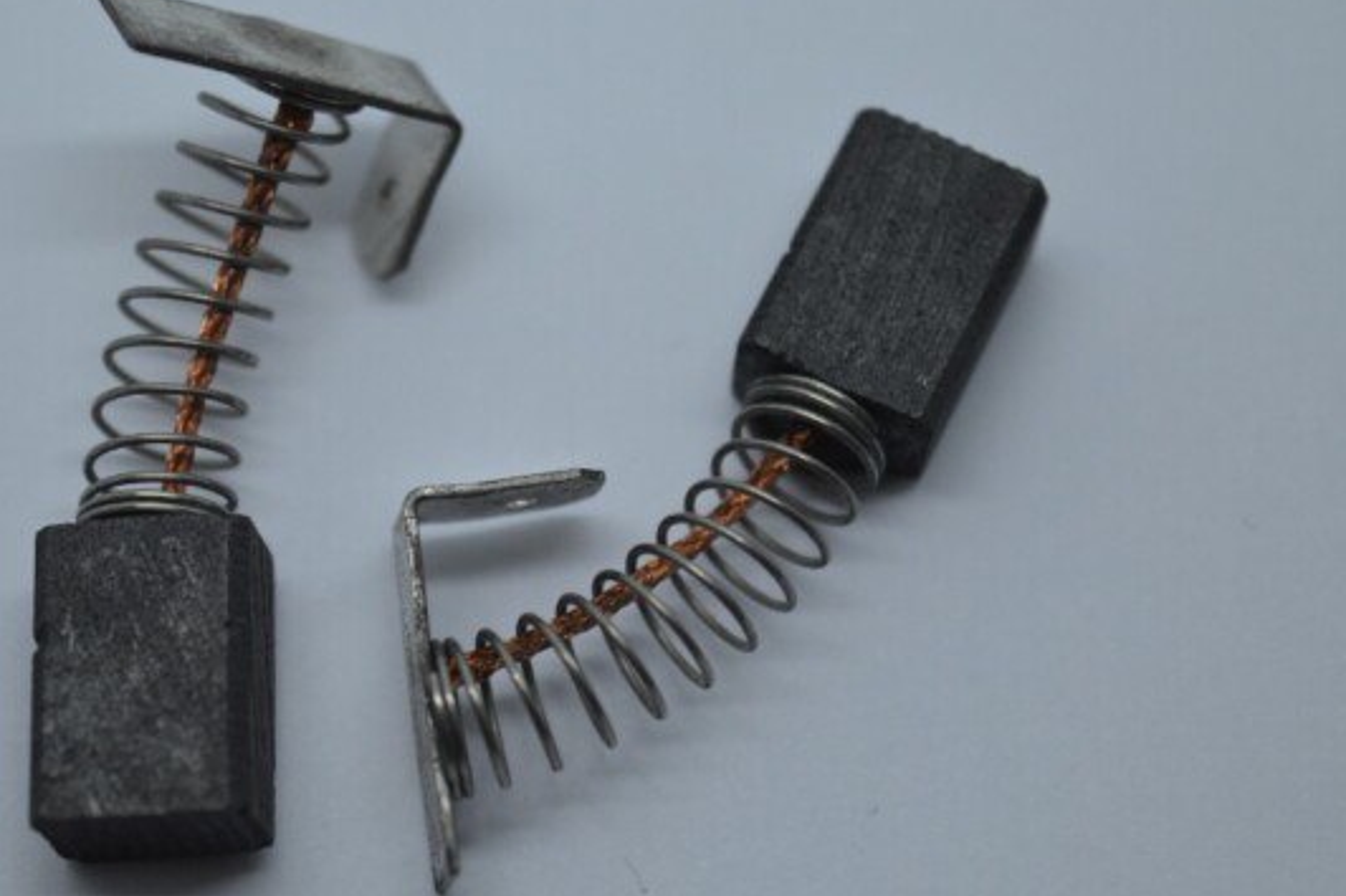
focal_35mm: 112
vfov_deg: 12.3
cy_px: 452
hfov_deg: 18.3
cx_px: 463
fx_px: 4173
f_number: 5.6
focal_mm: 55
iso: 320
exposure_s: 1/125
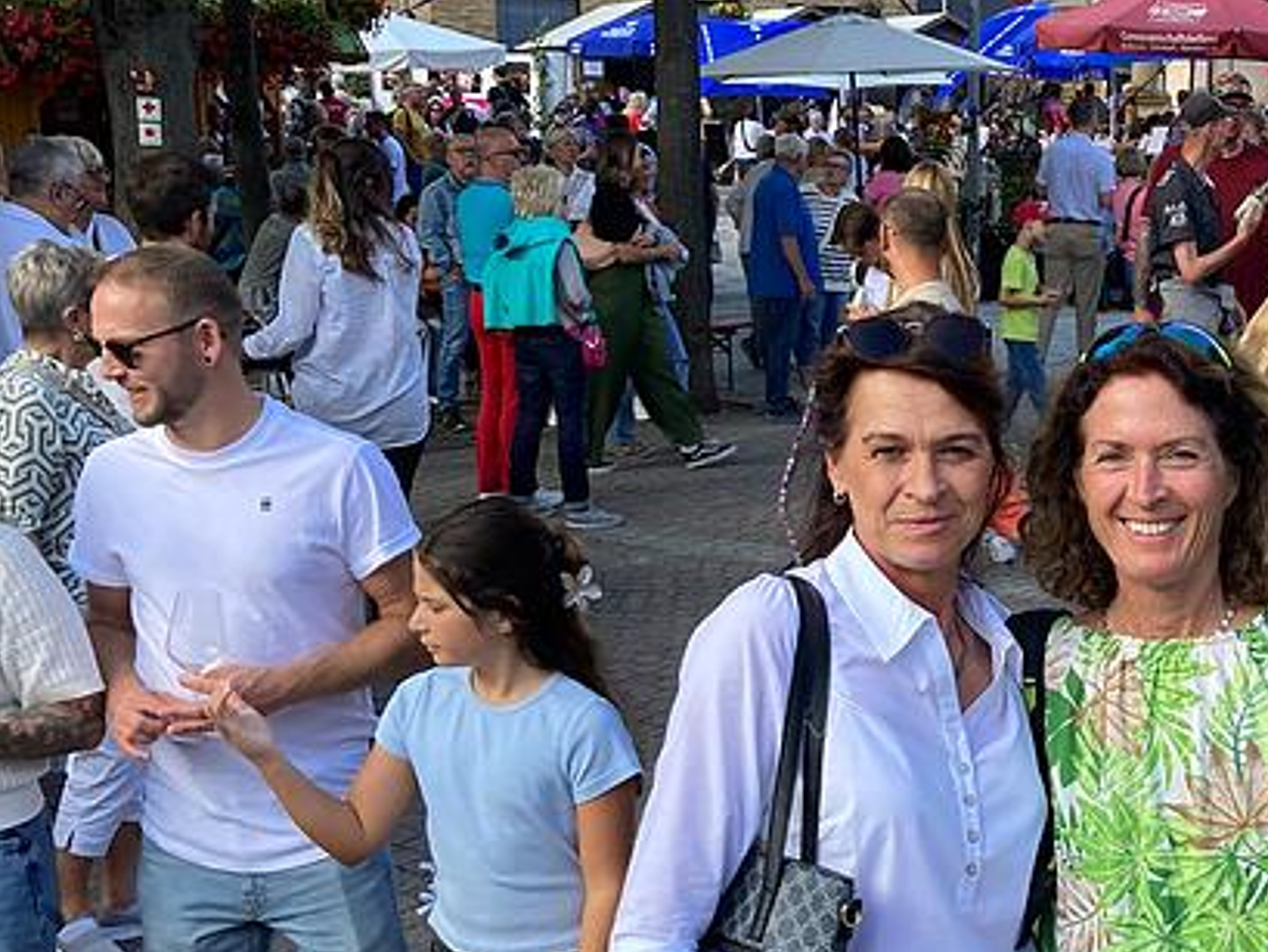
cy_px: 718
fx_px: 2089
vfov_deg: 25.4
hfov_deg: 32.5
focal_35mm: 57
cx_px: 1087
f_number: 1.8
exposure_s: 1/267
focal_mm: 3.99
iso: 20
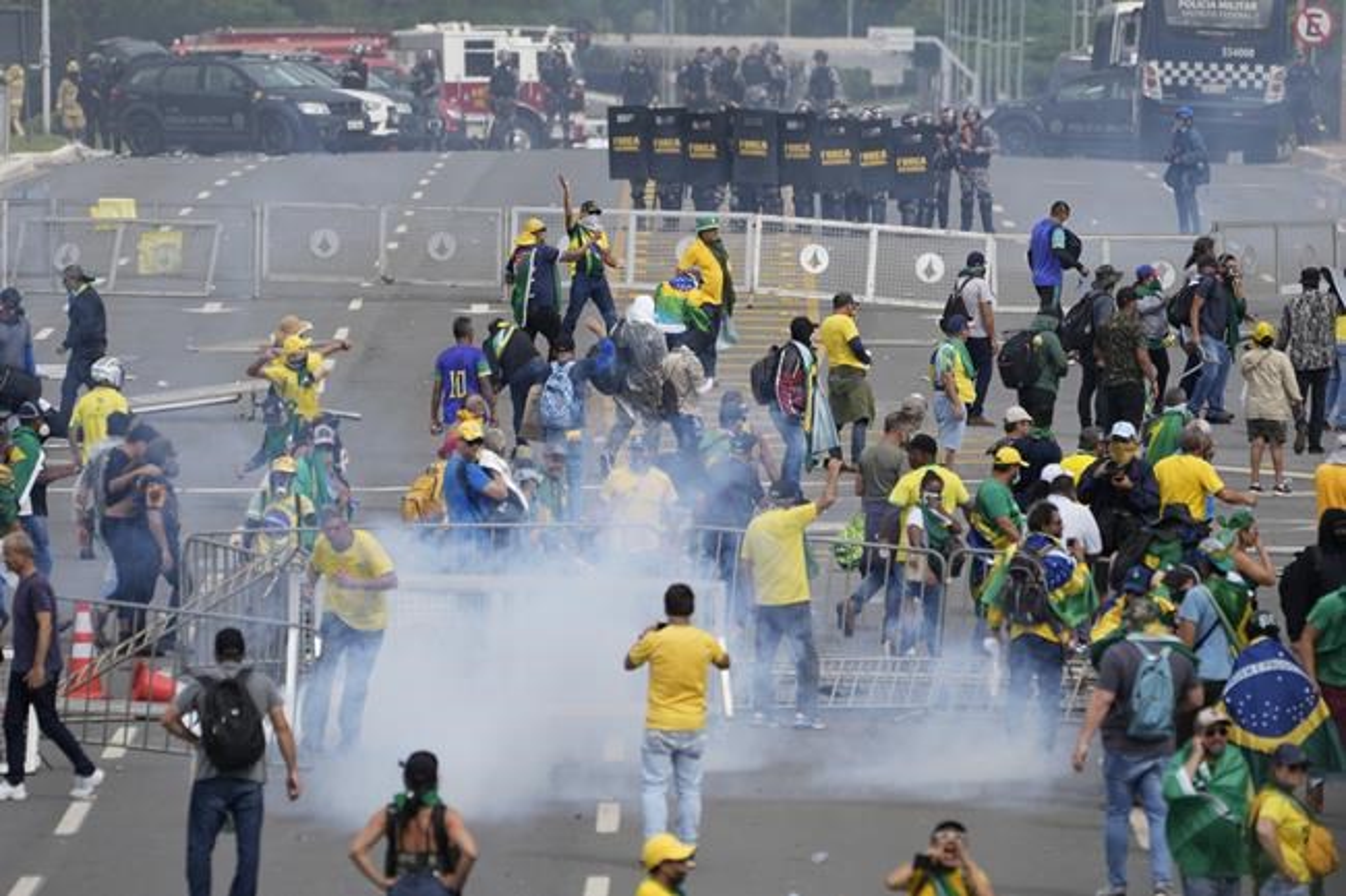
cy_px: 448
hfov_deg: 4.2
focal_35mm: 495
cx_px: 673
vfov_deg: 2.8
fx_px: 18502
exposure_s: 1/640
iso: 160
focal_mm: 330
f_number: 5.6
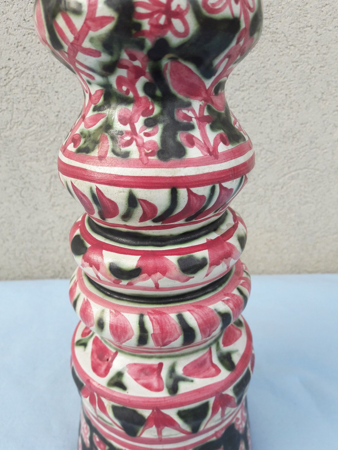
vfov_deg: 63.4
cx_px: 169
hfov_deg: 49.8
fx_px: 364
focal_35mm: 28
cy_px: 225
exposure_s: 1/426
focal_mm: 3.7
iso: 40
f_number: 1.9
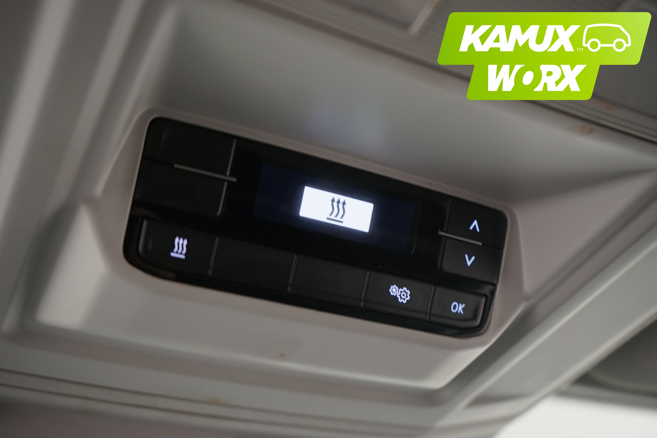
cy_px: 217
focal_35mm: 42
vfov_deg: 31.9
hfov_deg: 46.4
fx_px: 766
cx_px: 337
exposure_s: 1/13
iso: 800
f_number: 4.5
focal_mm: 40
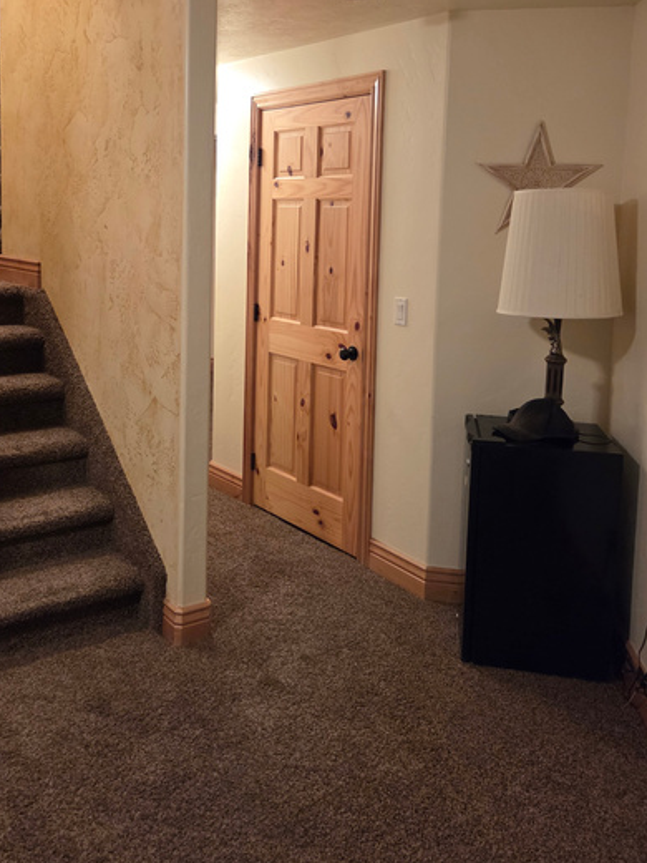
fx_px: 847
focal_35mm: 34
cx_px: 255
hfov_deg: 41.6
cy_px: 312
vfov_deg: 53.2
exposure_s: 1/120
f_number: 1.8
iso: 1000
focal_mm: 5.4
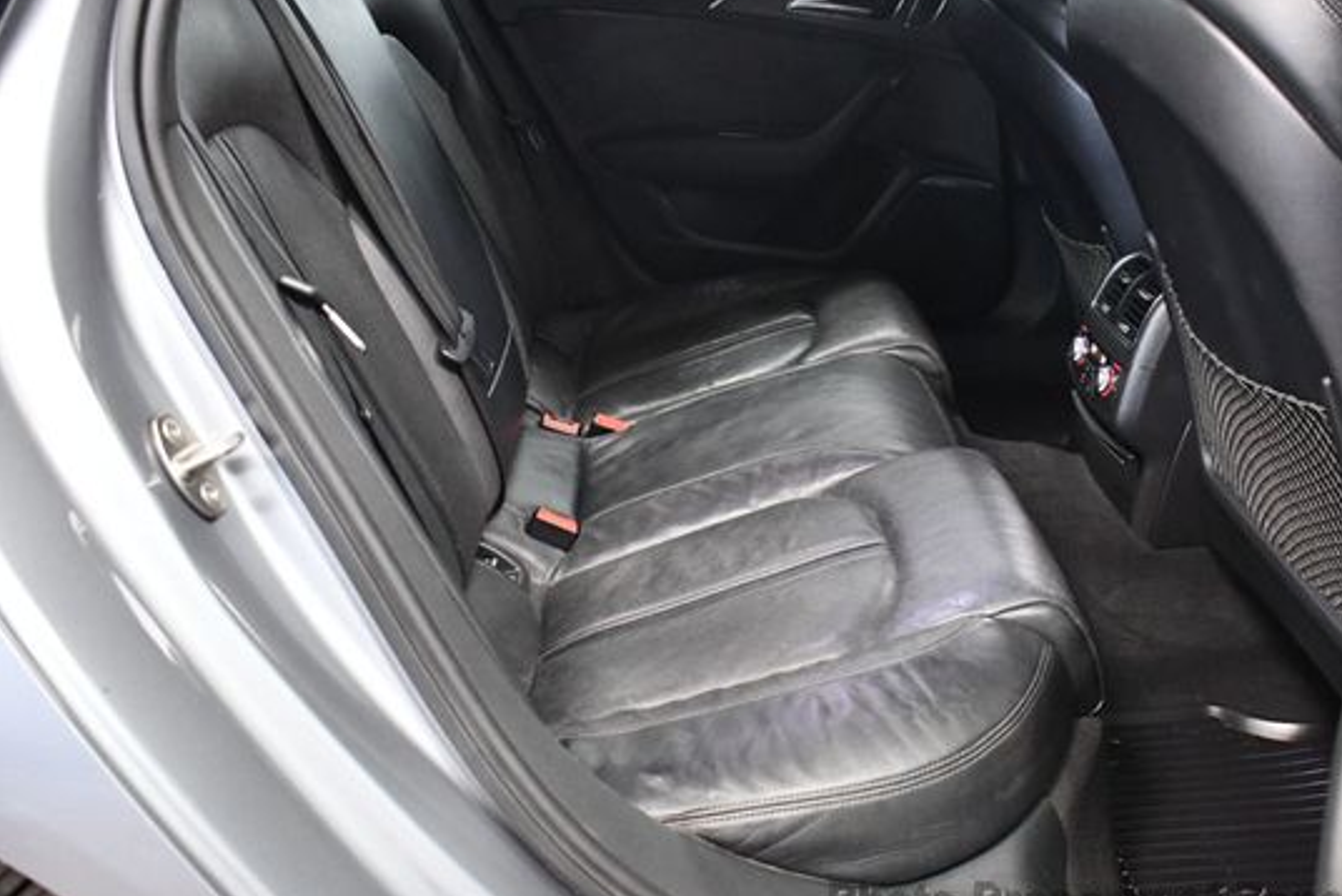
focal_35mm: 43
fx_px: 1604
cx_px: 799
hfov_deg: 45.2
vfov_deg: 31.2
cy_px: 415
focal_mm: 18
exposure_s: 1/60
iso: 4500
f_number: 3.5
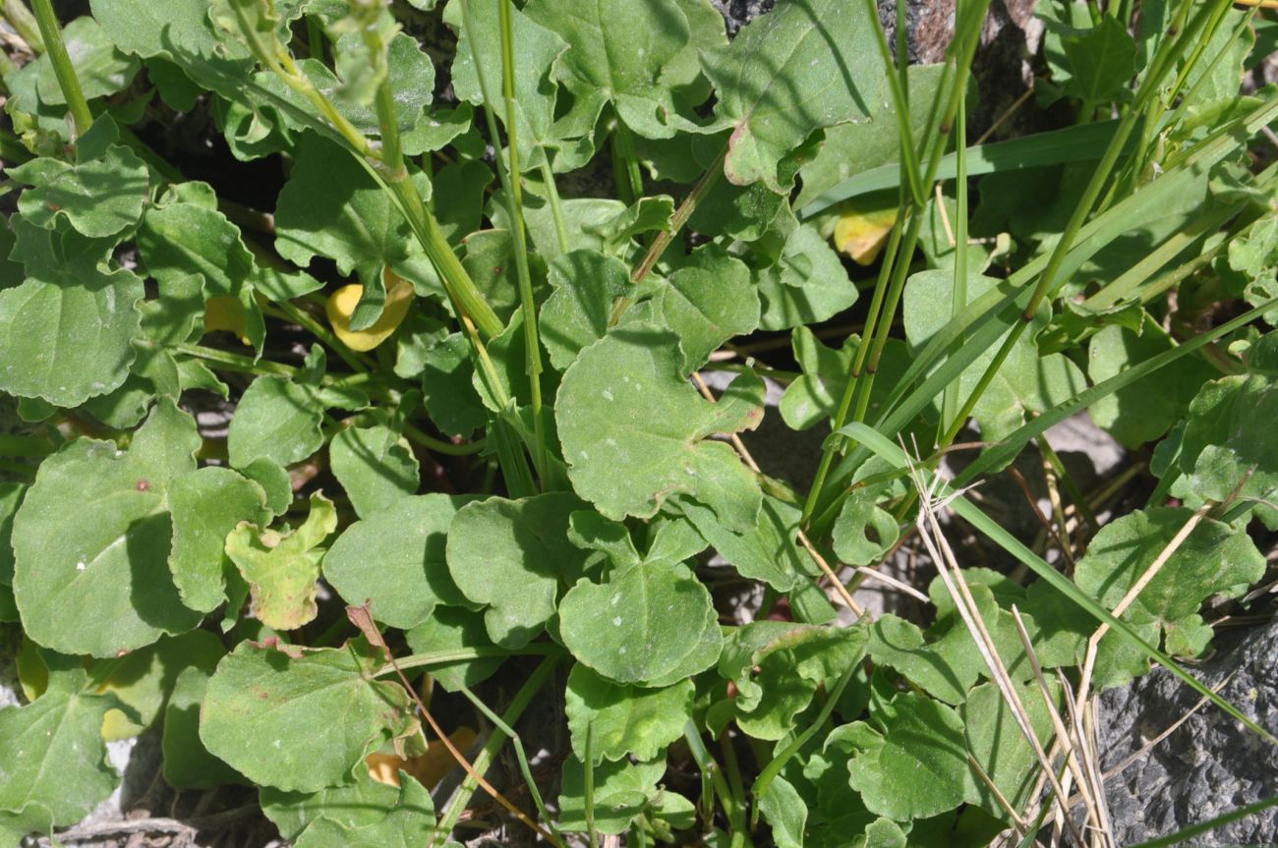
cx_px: 639
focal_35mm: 112
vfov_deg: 12.1
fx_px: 3988
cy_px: 424
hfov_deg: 18.2
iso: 200
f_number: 16
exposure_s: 1/125
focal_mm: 75
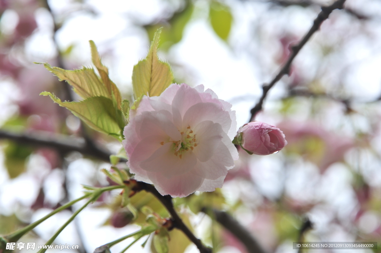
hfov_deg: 16.1
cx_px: 190
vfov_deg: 10.7
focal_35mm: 128
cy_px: 126
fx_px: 1348
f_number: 8
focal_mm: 85
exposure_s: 1/80
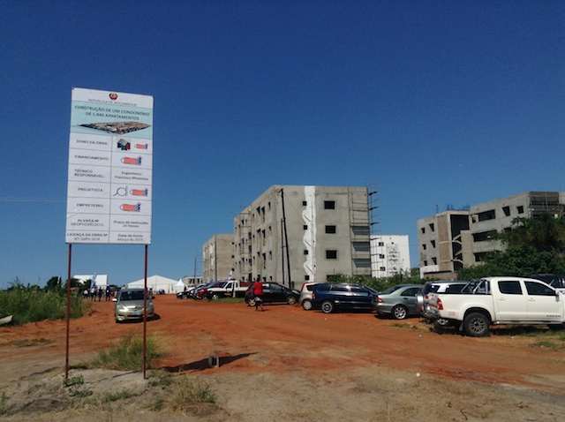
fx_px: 538
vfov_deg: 42.8
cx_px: 282
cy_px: 211
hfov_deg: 55.4
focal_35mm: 33
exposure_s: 1/3861
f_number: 2.4
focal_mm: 3.3
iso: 32
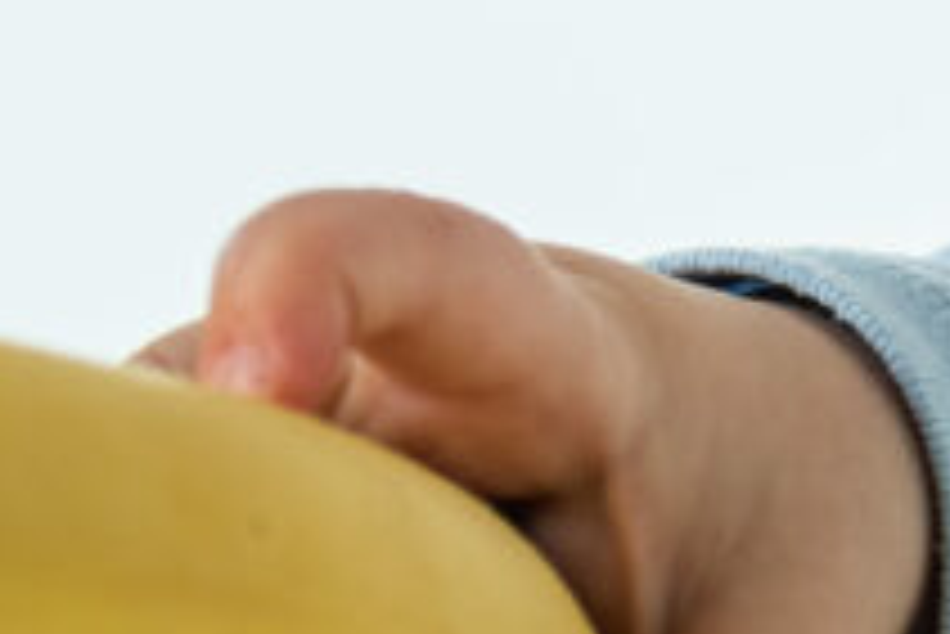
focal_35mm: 801
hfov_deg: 2.5
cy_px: -1090
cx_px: 2589
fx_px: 21151
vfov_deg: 1.7
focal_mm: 110
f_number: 4
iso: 160
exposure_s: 1/320
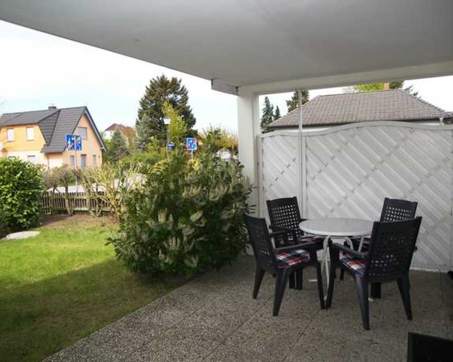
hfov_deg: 66.0
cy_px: 178
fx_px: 349
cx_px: 215
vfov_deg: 54.9
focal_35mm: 26
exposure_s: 1/400
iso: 50
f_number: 2.8
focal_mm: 5.1
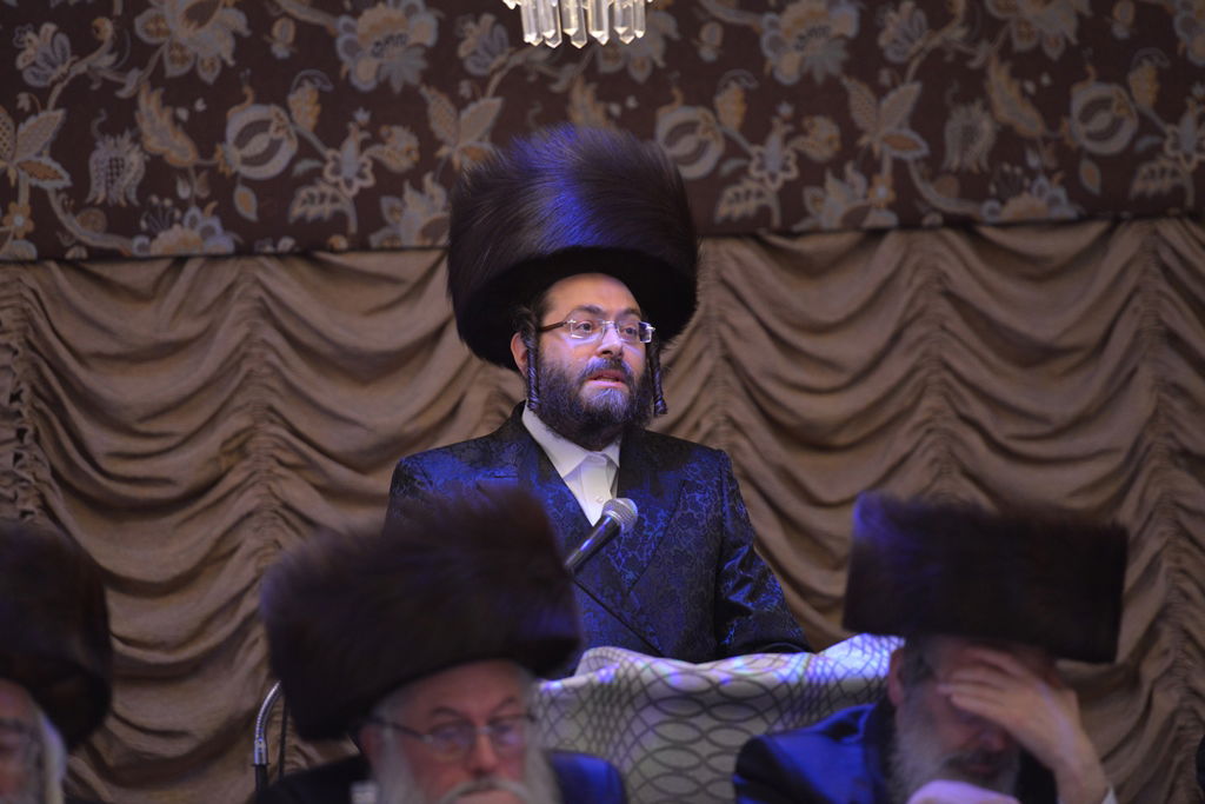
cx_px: 602
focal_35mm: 195
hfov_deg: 10.5
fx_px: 6528
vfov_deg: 7.0
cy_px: 402
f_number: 2.8
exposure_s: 1/80
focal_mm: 195
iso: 2000
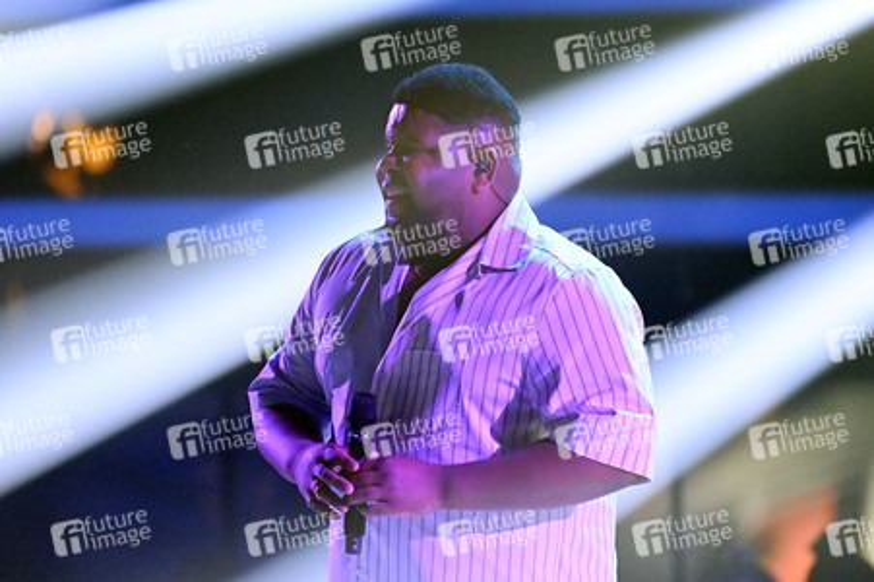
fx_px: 12130
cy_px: 291
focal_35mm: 500
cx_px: 437
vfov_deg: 2.7
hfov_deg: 4.1
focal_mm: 500
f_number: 5.6
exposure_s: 1/400
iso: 16000
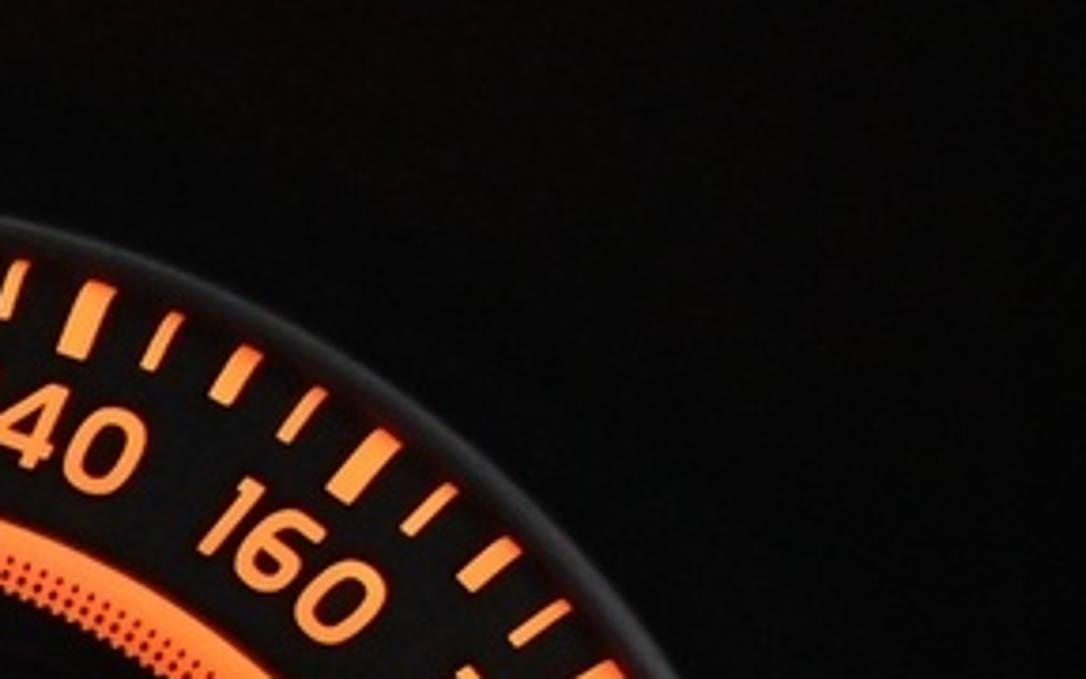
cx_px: -1437
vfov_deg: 7.3
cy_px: 1000
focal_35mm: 176
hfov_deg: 10.4
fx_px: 5218
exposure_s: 1/30
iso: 4000
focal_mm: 20.5
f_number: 3.8
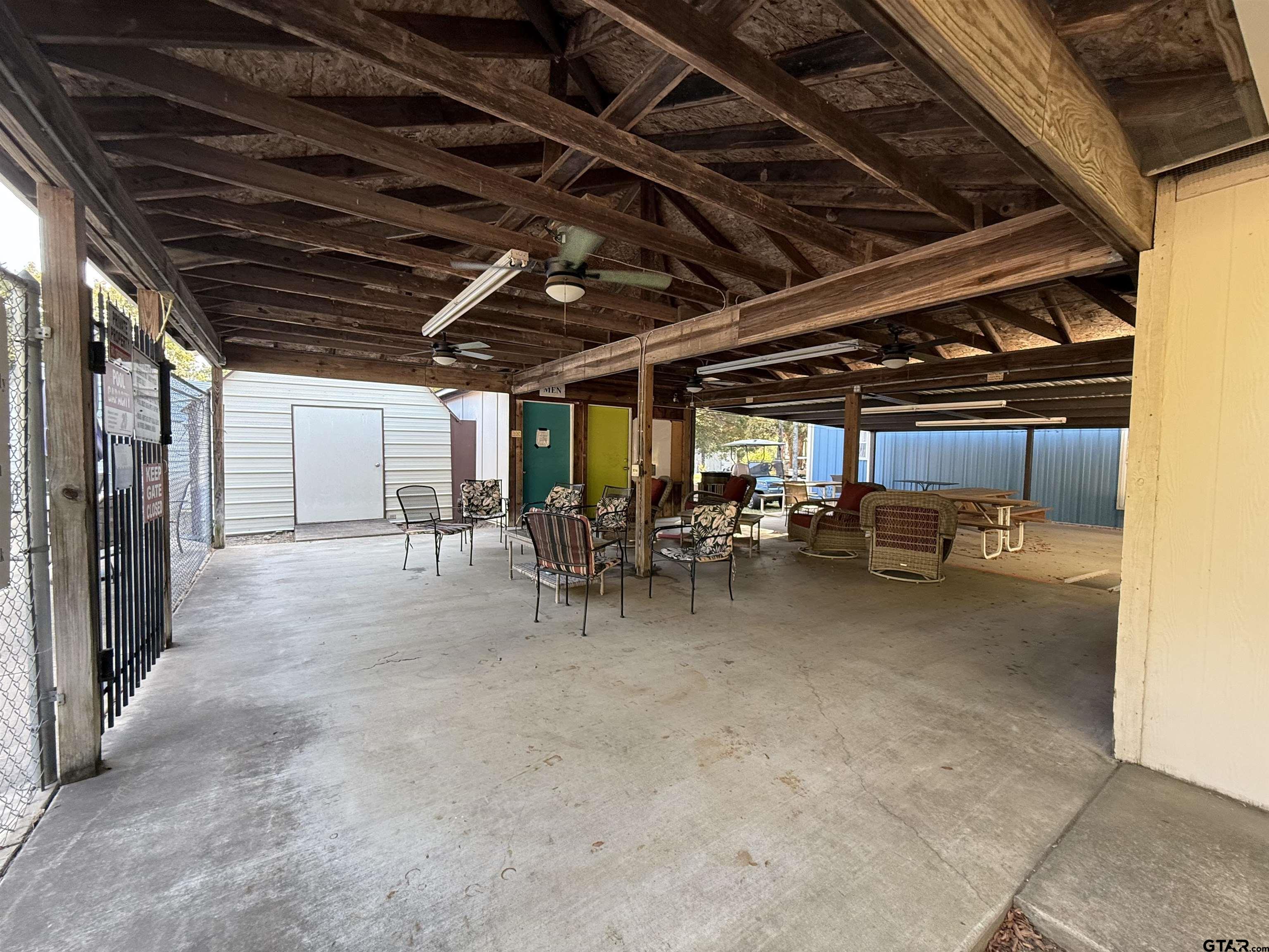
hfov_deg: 102.1
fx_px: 513
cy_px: 476
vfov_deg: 85.7
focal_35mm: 14
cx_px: 634
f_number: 2.2
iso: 160
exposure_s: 1/99
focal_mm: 2.22
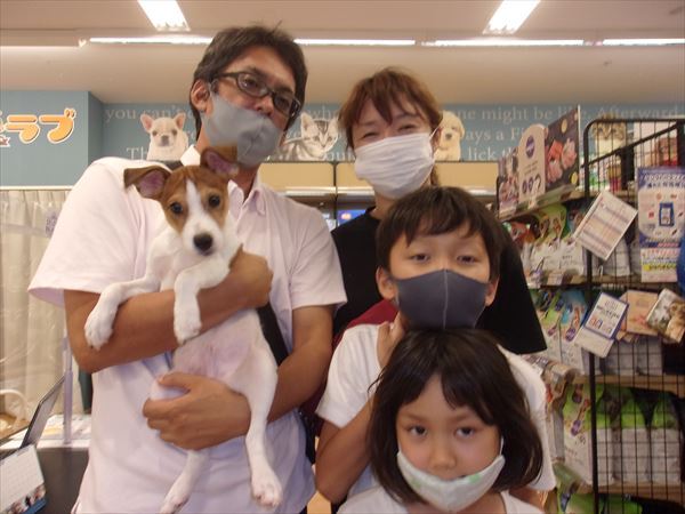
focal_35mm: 27
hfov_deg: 65.3
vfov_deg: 51.4
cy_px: 257
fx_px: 534
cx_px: 342
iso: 138
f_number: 3
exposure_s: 1/34
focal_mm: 4.9
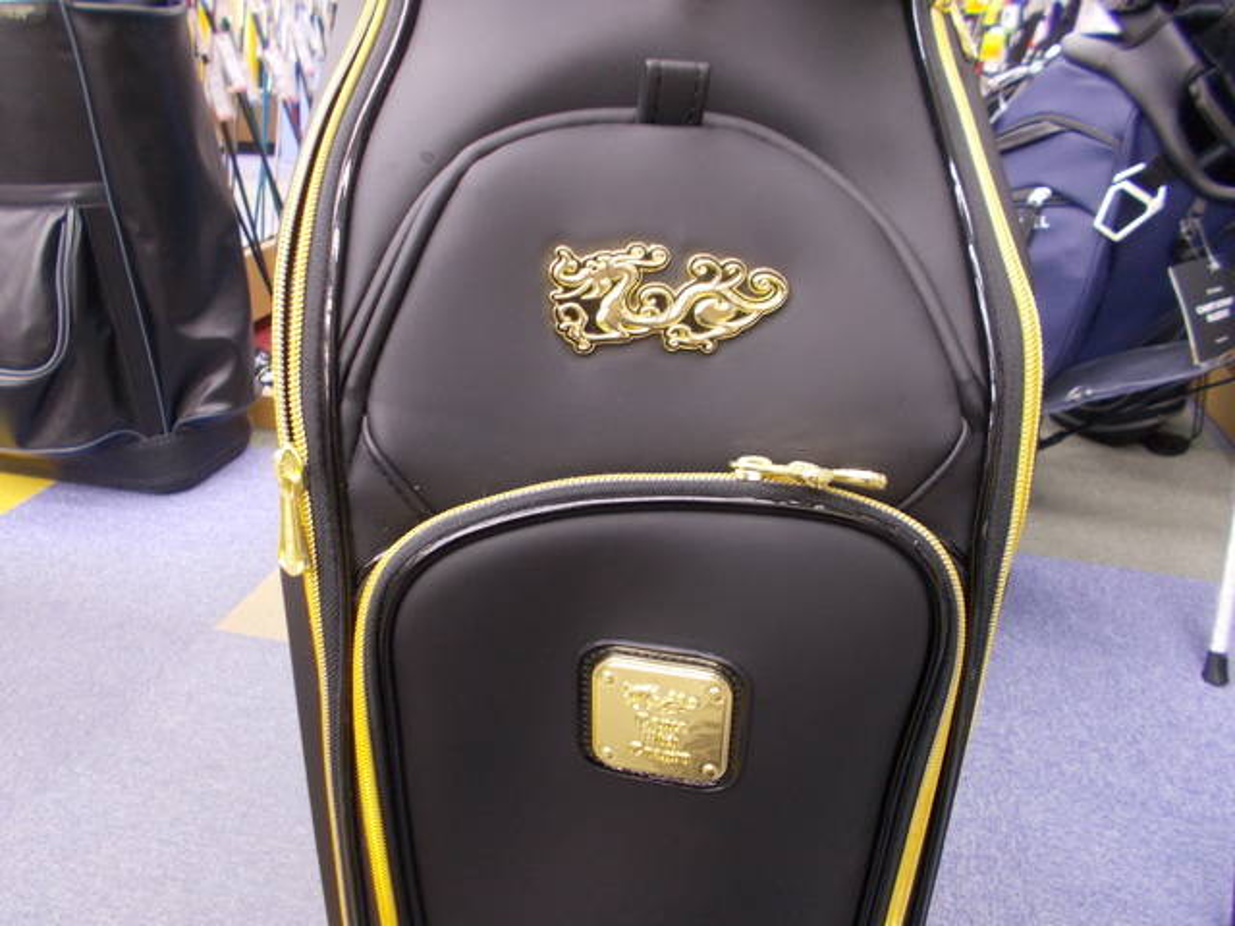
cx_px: 618
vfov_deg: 53.1
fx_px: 928
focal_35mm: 26
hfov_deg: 67.3
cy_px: 463
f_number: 3.2
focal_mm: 4.6
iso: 200
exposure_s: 1/13
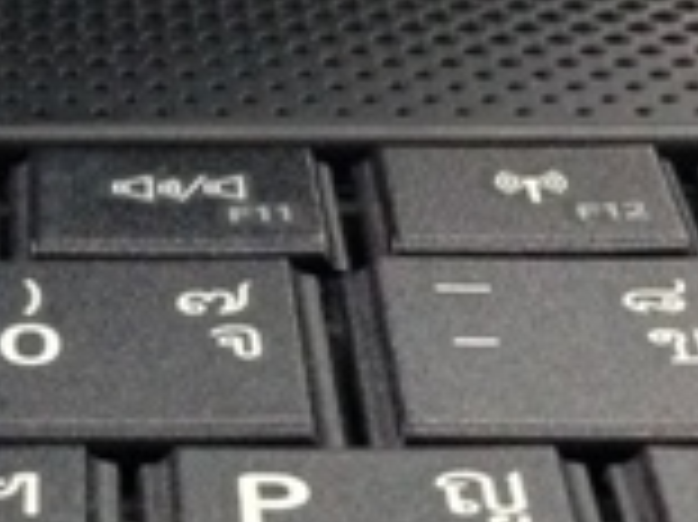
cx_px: -23
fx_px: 3425
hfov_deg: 11.5
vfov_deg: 8.7
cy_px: 261
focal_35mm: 170
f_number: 2.4
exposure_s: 1/20
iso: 320
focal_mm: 4.12
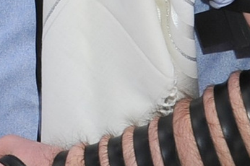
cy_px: -189
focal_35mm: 222
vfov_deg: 6.0
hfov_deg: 8.6
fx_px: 1540
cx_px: -304
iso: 500
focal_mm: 30
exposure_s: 1/250
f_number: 14
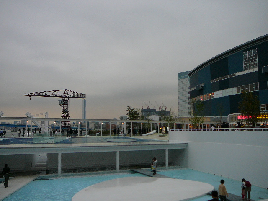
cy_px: 100
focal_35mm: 35
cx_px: 134
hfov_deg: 52.6
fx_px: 271
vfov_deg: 40.7
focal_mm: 5.2
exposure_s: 1/80
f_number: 2.8
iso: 80
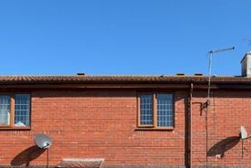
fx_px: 265
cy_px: 191
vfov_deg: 30.7
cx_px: 150
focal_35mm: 38
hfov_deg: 50.4
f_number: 7.1
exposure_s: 1/200
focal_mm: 10
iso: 100
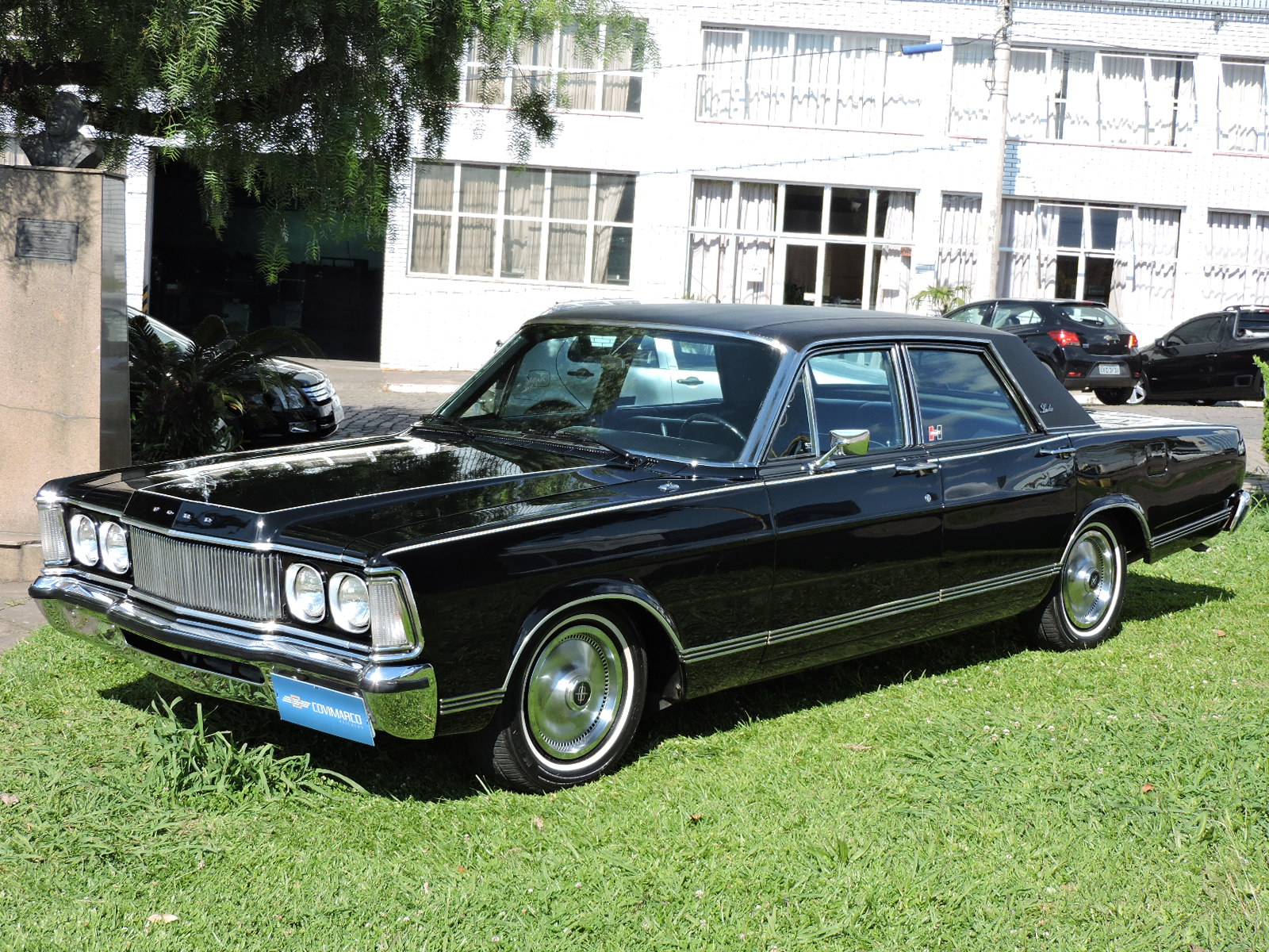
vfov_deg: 29.1
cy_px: 476
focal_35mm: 50
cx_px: 634
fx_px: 1833
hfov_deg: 38.2
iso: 100
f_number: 3.6
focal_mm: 8.9
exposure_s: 1/640
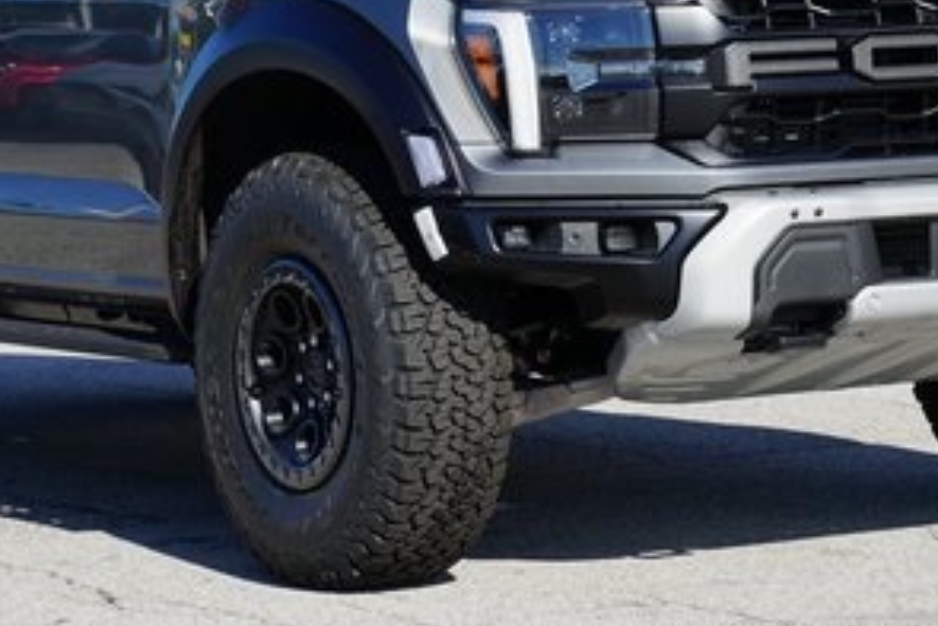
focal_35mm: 152
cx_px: 397
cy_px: -21
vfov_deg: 9.0
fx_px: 3962
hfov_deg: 13.5
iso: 100
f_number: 13
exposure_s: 1/100
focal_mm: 70
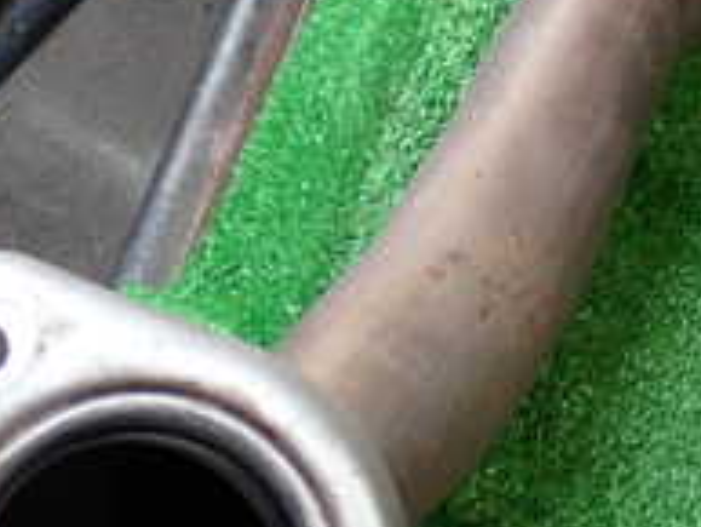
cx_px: 868
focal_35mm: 118
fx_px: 2391
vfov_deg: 12.6
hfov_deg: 16.0
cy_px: 356
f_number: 2.7
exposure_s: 1/50
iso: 200
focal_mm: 6.83
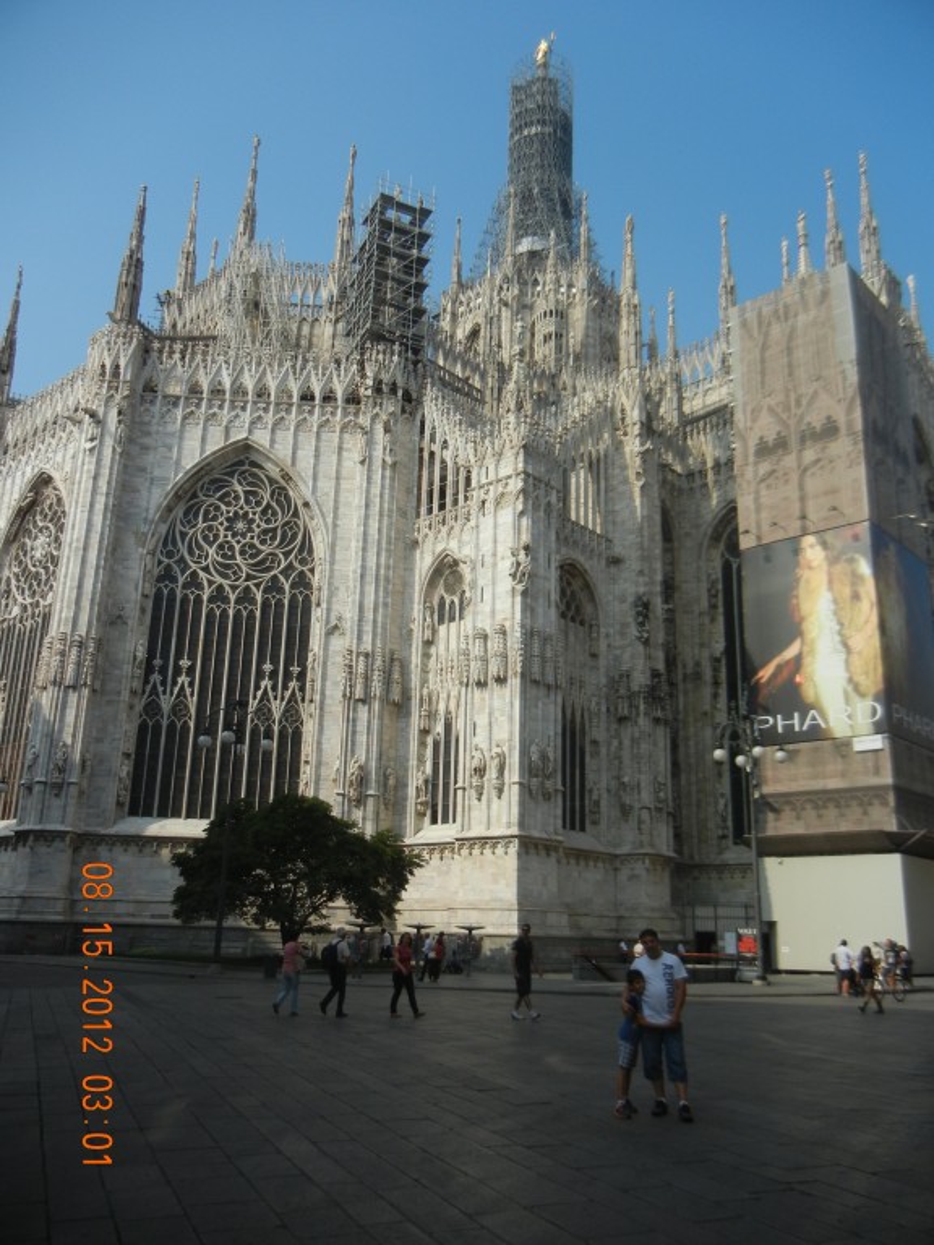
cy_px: 622
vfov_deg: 60.0
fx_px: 1079
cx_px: 467
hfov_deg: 46.8
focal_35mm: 30
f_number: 7
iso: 160
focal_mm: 5.4
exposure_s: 1/525
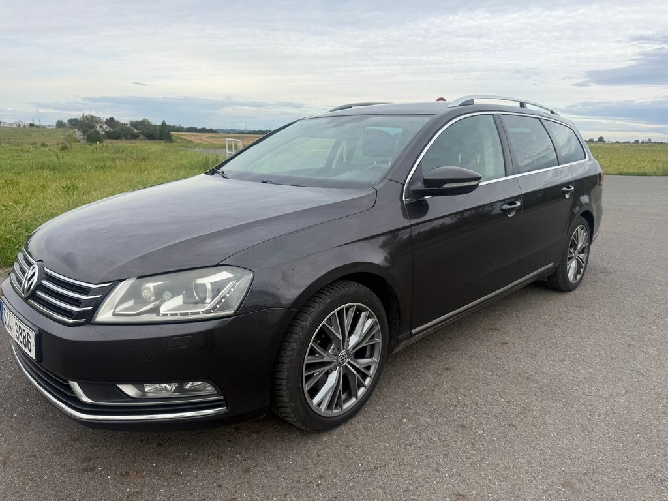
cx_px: 334
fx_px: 463
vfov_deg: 56.8
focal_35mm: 24
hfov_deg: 71.6
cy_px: 250
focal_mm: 6.76
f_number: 1.78
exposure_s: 1/1060
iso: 80
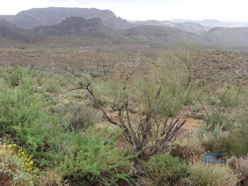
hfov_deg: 49.0
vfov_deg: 37.7
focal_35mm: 38
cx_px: 124
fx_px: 272
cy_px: 93
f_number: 2.8
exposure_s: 1/239
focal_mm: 6.3
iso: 50
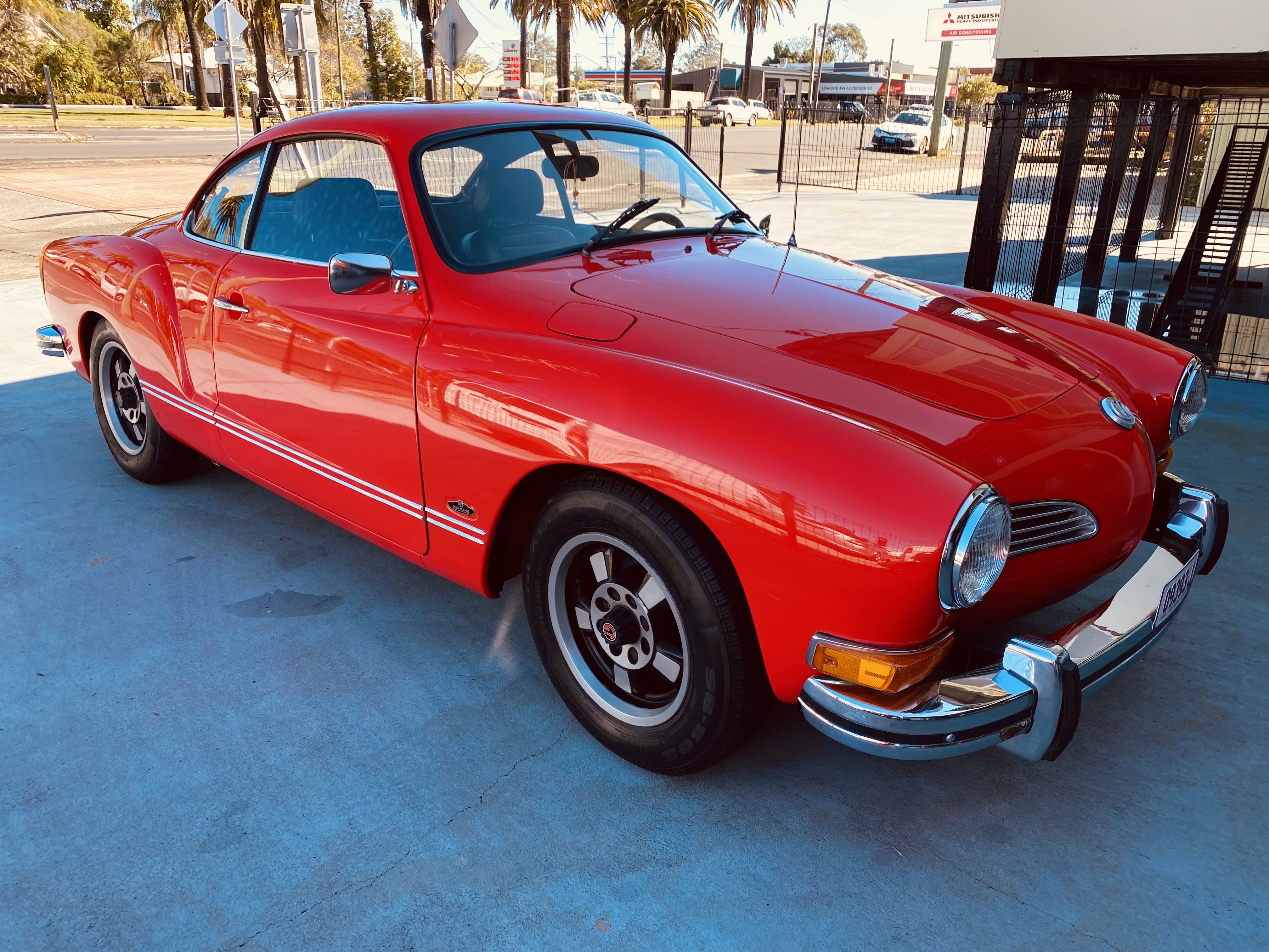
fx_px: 953
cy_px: 476
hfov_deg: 67.3
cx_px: 634
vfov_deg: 53.1
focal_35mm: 26
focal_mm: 4.25
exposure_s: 1/308
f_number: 1.8
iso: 32
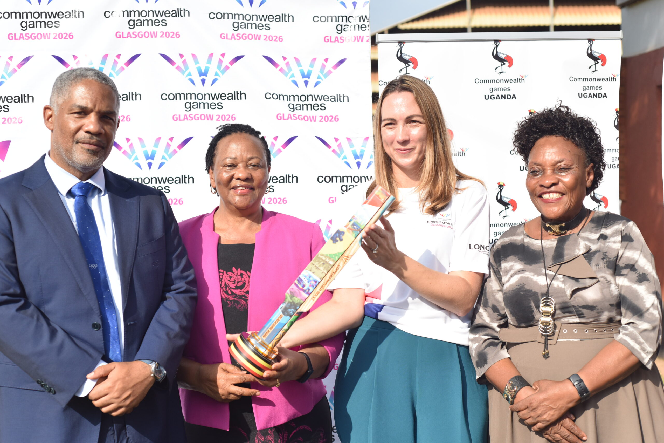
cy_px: 222
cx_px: 332
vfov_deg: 27.0
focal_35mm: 50
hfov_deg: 39.6
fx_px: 922
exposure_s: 1/2500
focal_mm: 50
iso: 400
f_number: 4.5
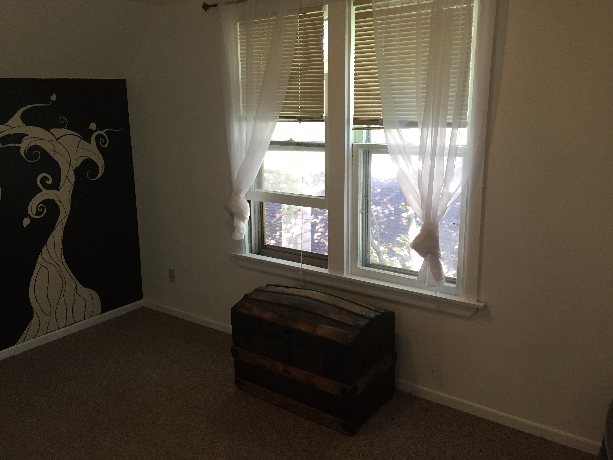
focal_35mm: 29
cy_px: 230
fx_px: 514
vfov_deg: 48.2
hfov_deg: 61.7
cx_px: 306
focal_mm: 4.15
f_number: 2.2
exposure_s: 1/30
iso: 50
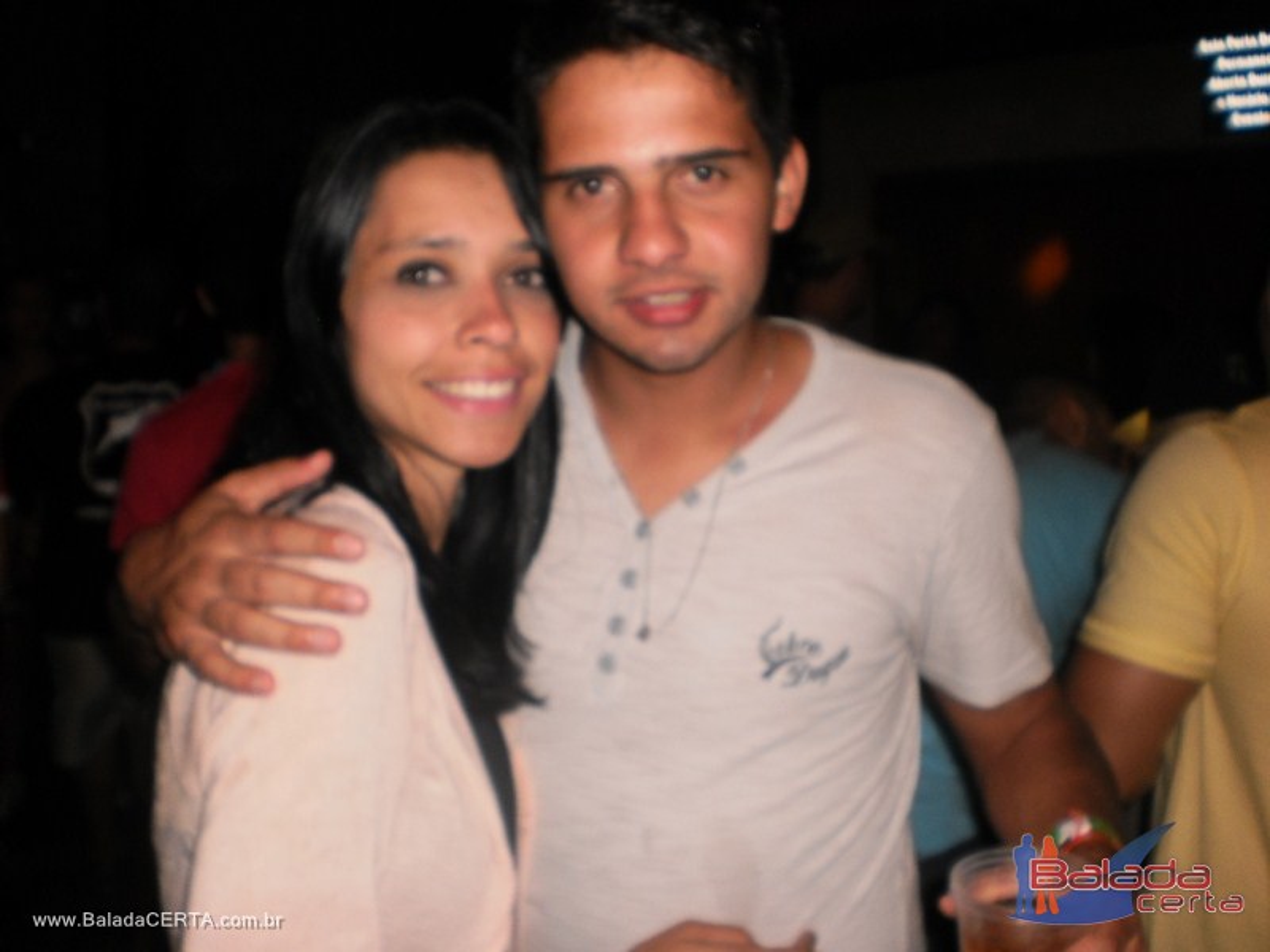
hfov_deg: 51.4
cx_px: 635
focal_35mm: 36
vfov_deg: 39.7
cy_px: 476
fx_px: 1321
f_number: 3.1
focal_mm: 6.3
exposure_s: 1/30
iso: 125
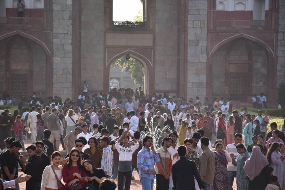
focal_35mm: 210
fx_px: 1662
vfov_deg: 6.5
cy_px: 95
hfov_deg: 9.8
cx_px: 142
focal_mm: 140
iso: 250
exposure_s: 1/500
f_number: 6.3
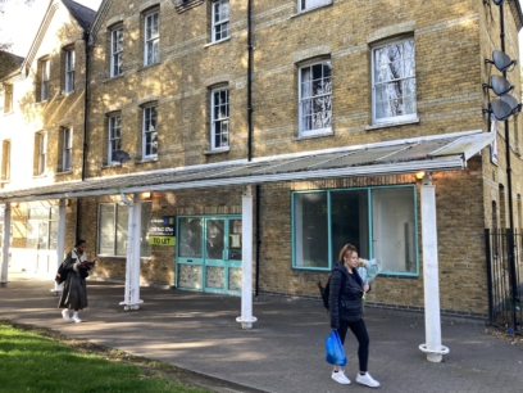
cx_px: 262
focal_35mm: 28
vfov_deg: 49.7
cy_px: 196
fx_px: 423
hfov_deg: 63.4
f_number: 1.8
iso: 20
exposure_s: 1/107
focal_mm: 3.99
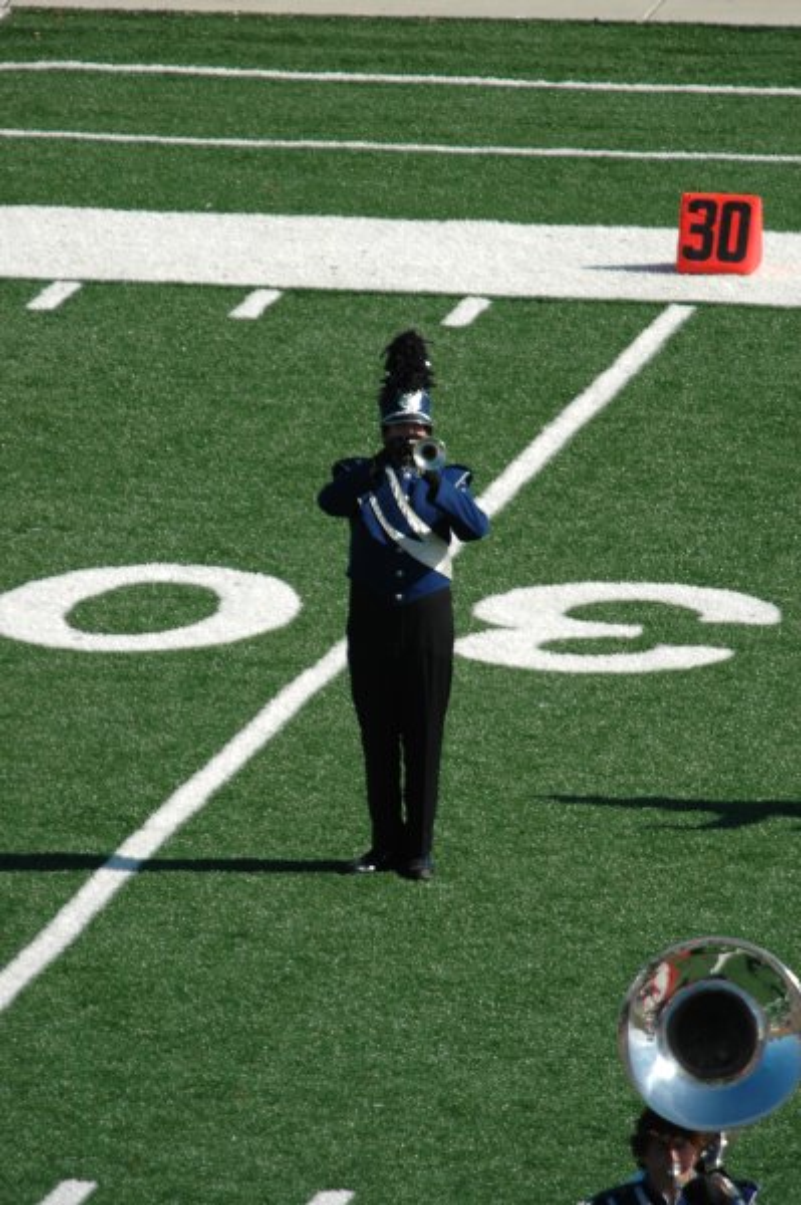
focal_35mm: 600
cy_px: 602
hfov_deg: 2.3
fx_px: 20058
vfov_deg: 3.4
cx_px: 400
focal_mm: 400
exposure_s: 1/1000
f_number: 5.6
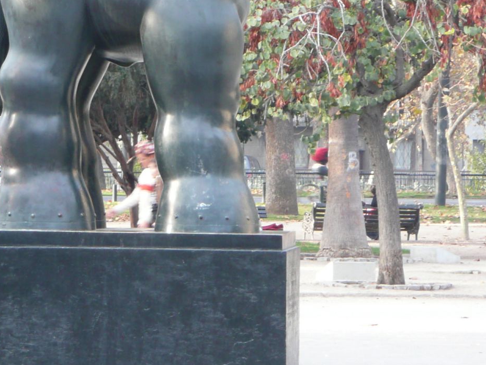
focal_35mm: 314
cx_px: 104
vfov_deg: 4.7
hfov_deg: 6.3
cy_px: 90
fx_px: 4409
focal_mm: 26
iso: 125
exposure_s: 1/30
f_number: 4.8
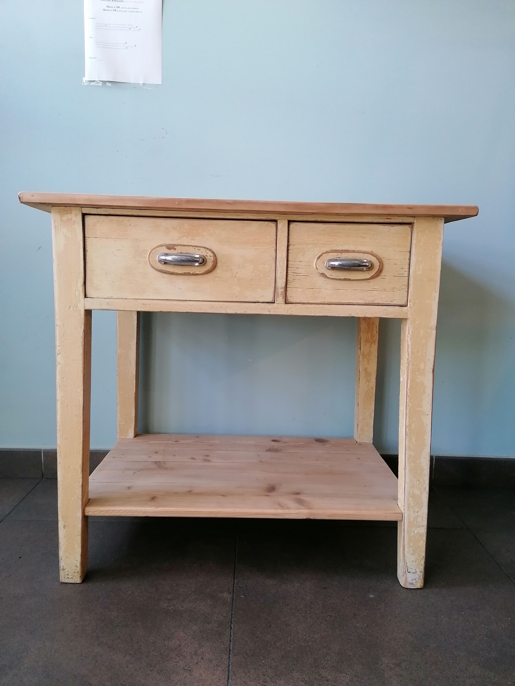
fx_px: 536
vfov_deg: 65.3
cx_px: 258
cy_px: 343
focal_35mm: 27
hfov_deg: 51.4
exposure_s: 1/50
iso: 160
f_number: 1.8
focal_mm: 4.75
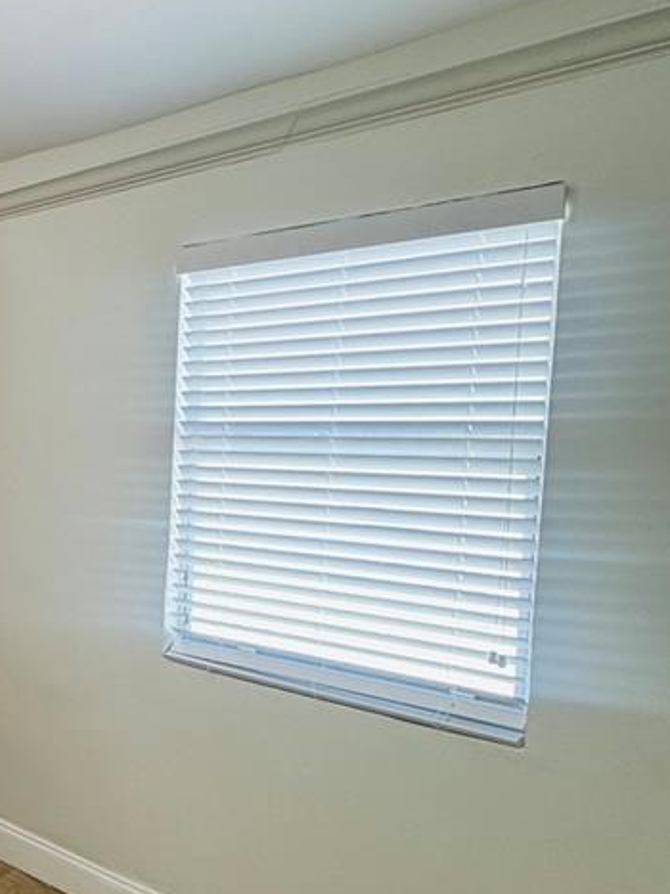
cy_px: 484
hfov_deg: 31.7
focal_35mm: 36
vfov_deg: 51.3
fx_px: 929
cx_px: -172
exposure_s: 1/62
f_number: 2.2
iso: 100
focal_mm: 2.22
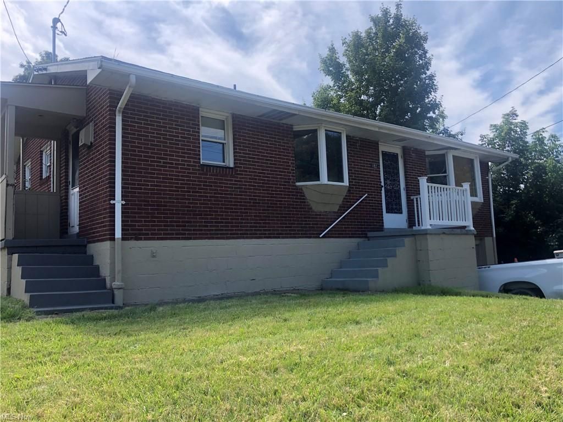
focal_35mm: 28
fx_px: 455
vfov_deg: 49.7
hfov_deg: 63.4
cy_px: 211
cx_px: 282
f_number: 1.8
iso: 20
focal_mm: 3.99
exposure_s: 1/873
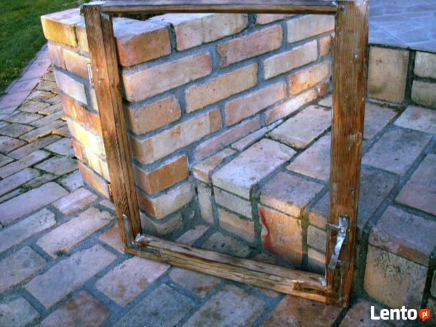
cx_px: 218
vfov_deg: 40.7
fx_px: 441
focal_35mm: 35
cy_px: 164
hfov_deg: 52.6
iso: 50
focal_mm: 5.86
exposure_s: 1/50
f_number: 3.2
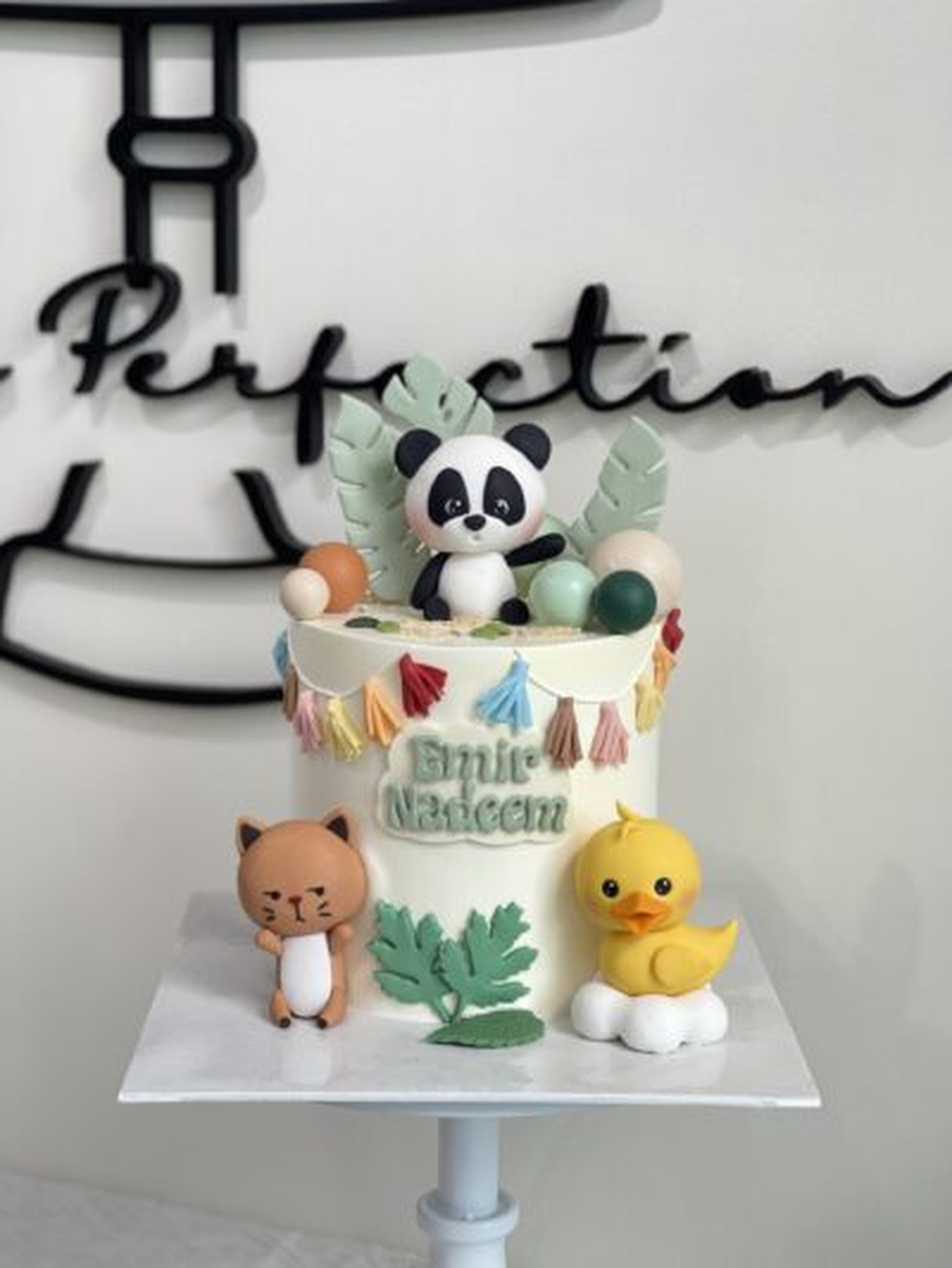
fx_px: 2346
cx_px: 476
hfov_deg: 22.9
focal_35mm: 64
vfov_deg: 30.3
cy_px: 634
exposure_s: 1/100
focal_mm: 7.5
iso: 64
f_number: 2.2
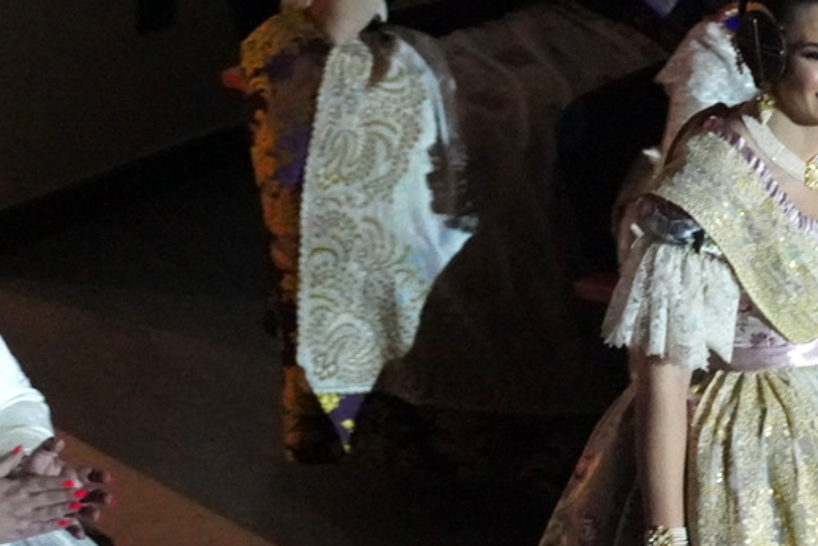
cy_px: 328
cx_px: 764
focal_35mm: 383
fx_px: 8705
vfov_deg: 3.6
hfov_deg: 5.4
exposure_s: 1/125
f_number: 5.6
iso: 12800
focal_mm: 110
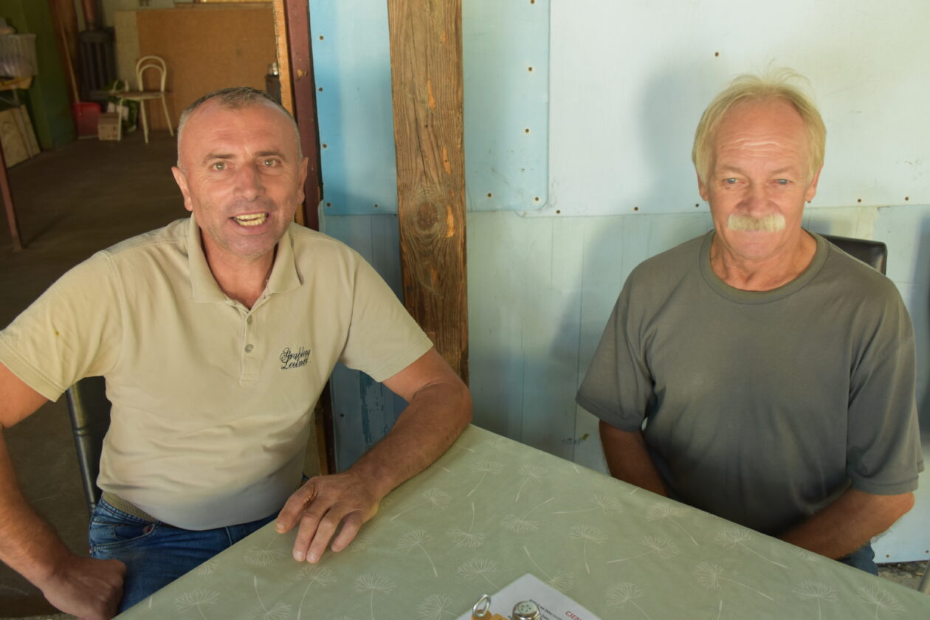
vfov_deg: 40.0
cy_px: 310
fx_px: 852
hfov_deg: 57.2
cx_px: 465
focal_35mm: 33
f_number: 4.5
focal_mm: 22
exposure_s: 1/50
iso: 400
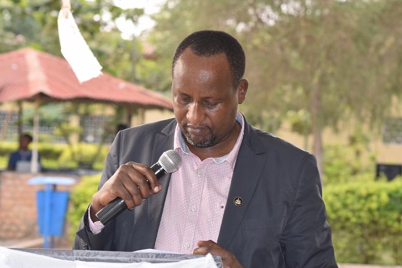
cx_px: 201
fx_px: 1373
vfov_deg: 11.1
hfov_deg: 16.7
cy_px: 134
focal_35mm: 123
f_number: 5.6
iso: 400
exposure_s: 1/125
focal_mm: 82
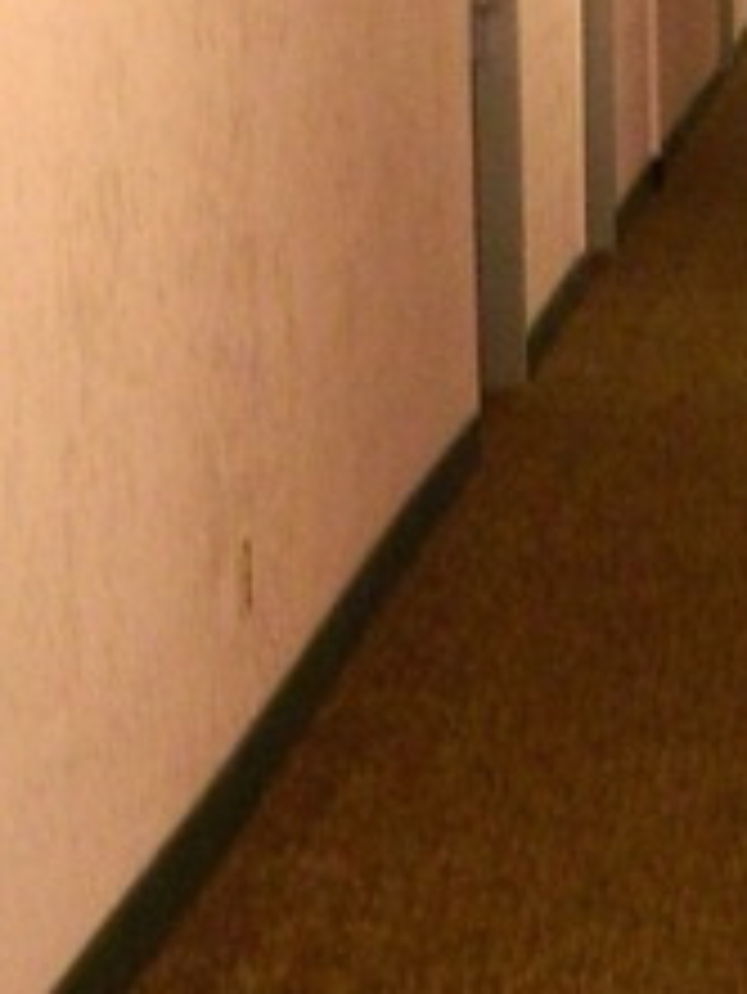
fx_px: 3881
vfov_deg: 14.5
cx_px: 878
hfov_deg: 10.8
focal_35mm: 135
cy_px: 155
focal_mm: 5.1
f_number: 3.2
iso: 450
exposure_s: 1/10
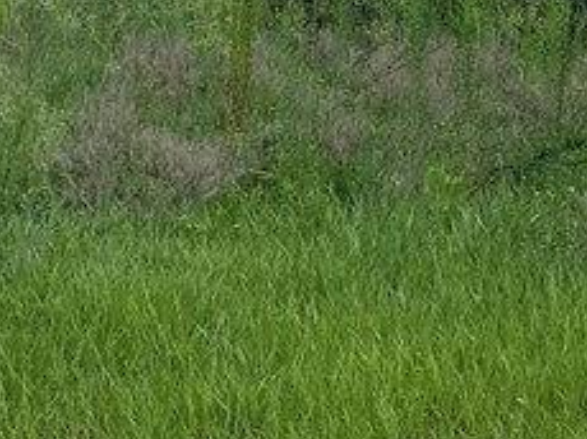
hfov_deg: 16.9
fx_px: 1965
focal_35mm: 116
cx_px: 467
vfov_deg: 12.2
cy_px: -189
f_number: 1.8
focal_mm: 4.25
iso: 32
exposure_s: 1/3401
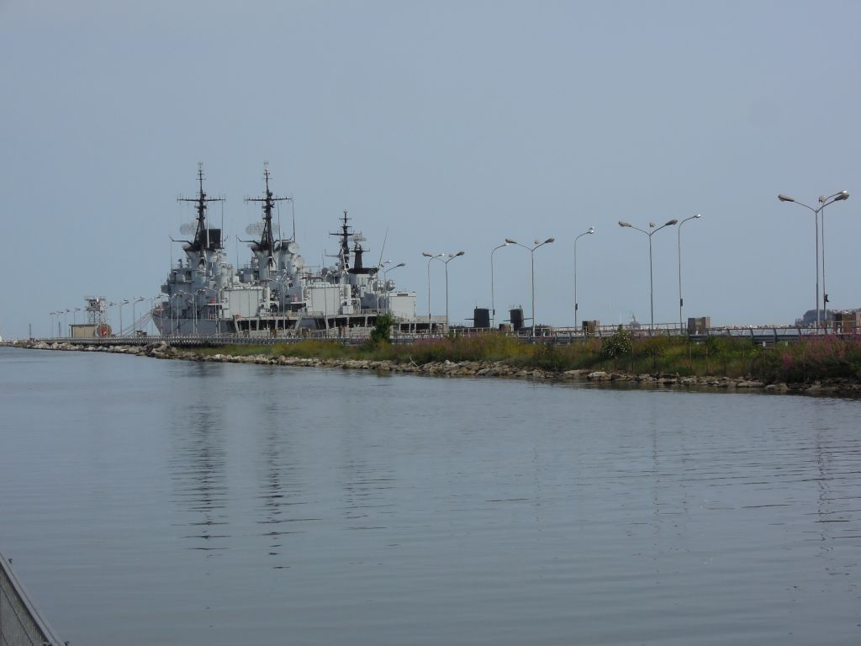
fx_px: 2487
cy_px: 323
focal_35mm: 100
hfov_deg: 19.6
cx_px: 430
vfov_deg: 14.8
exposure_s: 1/1000
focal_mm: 17.9
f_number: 5.5
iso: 160
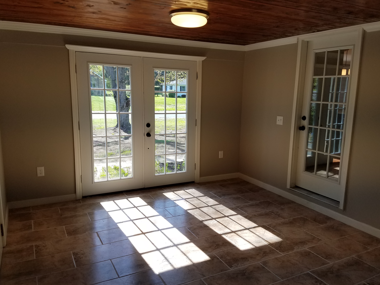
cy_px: 139
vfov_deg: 49.7
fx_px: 307
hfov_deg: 63.4
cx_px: 199
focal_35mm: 28
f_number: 1.7
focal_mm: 4.2
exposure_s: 1/350
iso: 40
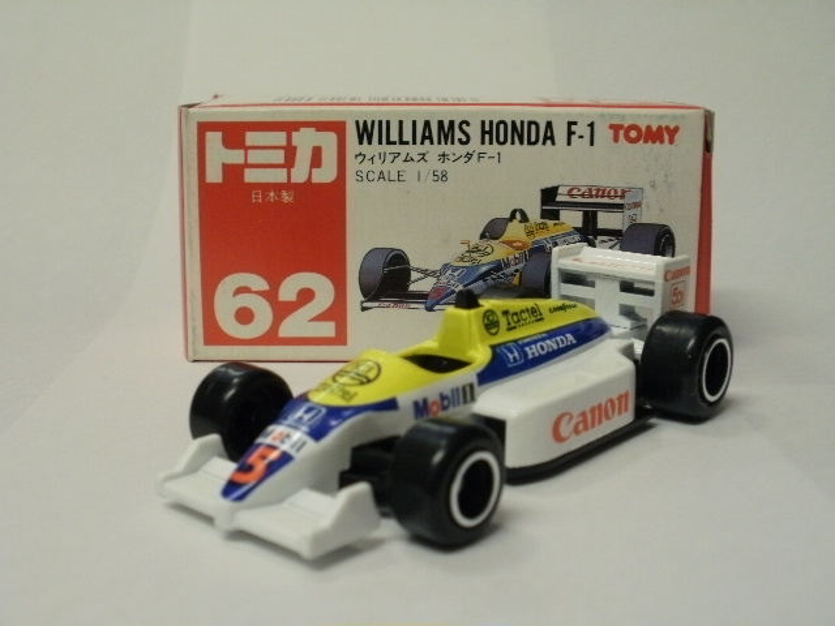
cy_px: 313
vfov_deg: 32.9
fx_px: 1061
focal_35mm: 44
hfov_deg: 42.9
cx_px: 418
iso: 125
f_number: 4
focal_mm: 7.7
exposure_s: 1/15
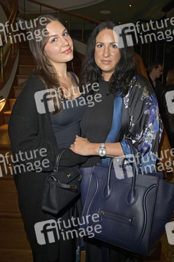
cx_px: 87
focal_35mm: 24
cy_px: 131
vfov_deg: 73.8
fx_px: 174
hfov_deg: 53.1
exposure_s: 1/50
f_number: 5
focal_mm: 24
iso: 2000
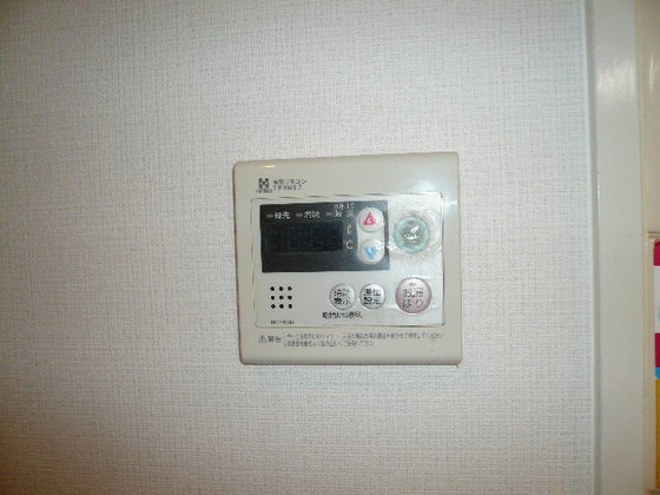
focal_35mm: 28
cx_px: 330
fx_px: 534
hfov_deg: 63.4
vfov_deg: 49.7
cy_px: 248
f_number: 2.8
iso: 100
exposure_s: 1/30
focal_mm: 4.6
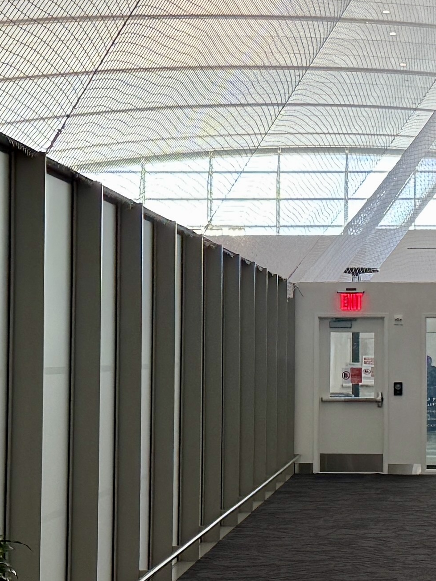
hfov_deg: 30.3
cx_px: 419
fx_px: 755
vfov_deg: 42.1
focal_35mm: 45
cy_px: 301
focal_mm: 6.76
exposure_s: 1/120
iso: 64
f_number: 1.78
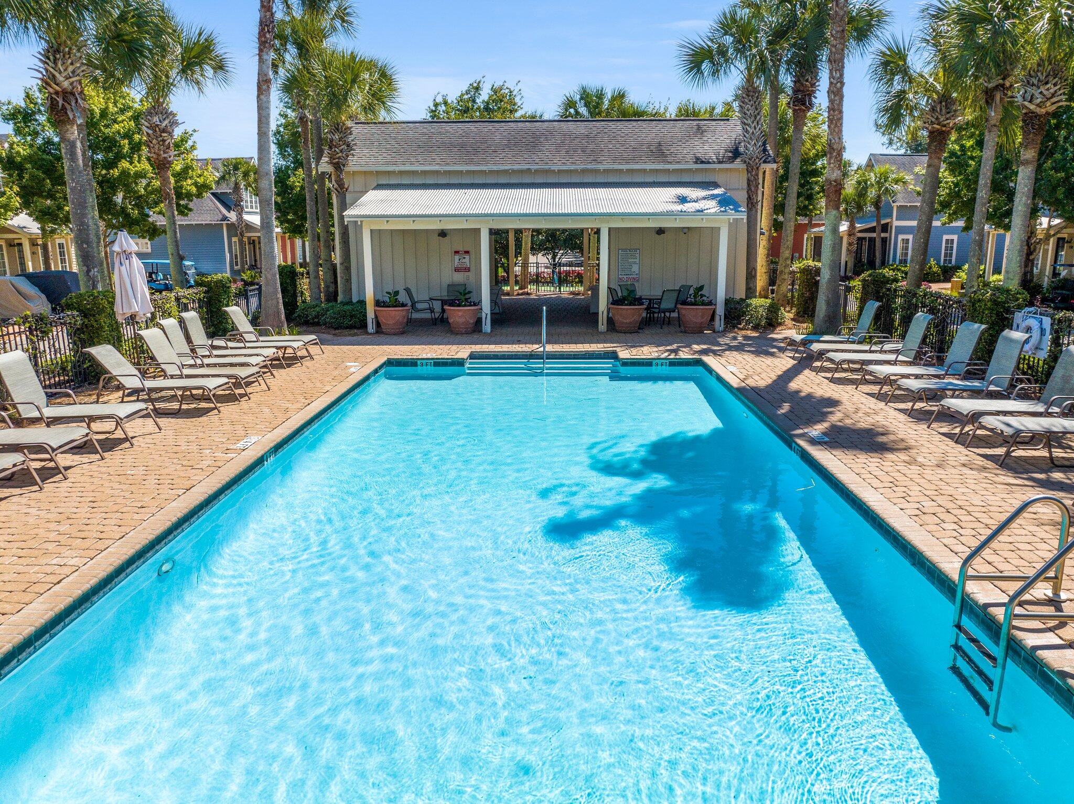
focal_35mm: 24
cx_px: 537
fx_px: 744
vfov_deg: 56.8
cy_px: 402
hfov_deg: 71.6
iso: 100
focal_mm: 12.29
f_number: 2.8
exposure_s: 1/3200
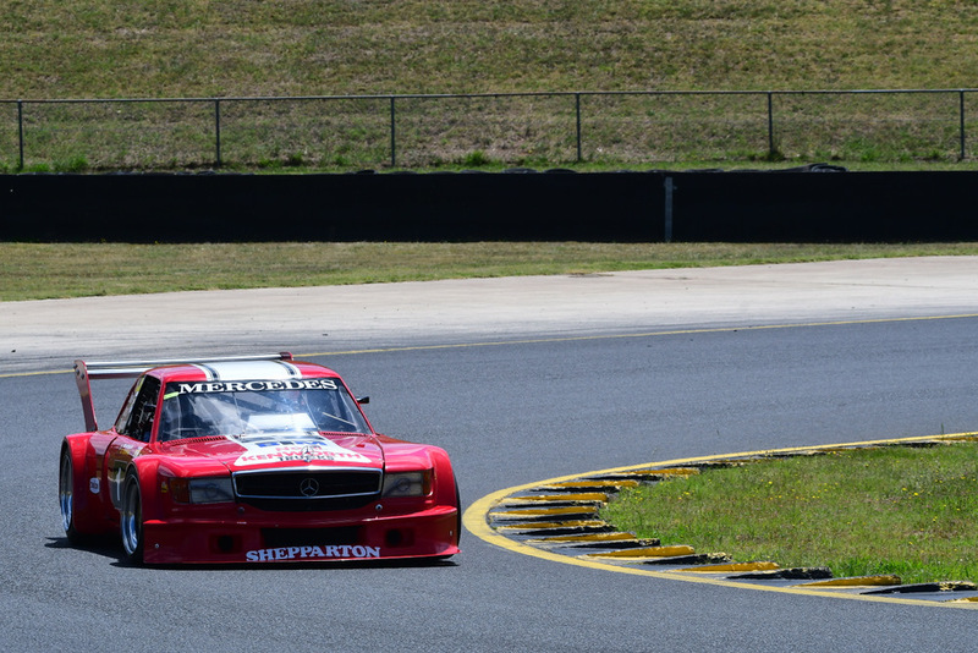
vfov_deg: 4.6
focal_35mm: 300
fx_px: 8152
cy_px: 326
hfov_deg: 6.9
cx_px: 489
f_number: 11
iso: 320
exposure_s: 1/640
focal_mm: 200
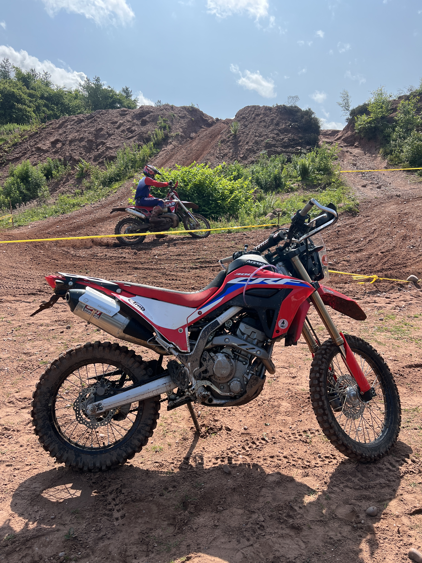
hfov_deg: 53.1
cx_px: 211
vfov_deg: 67.3
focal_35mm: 26
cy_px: 282
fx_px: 423
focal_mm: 5.7
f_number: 1.5
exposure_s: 1/2457
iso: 50
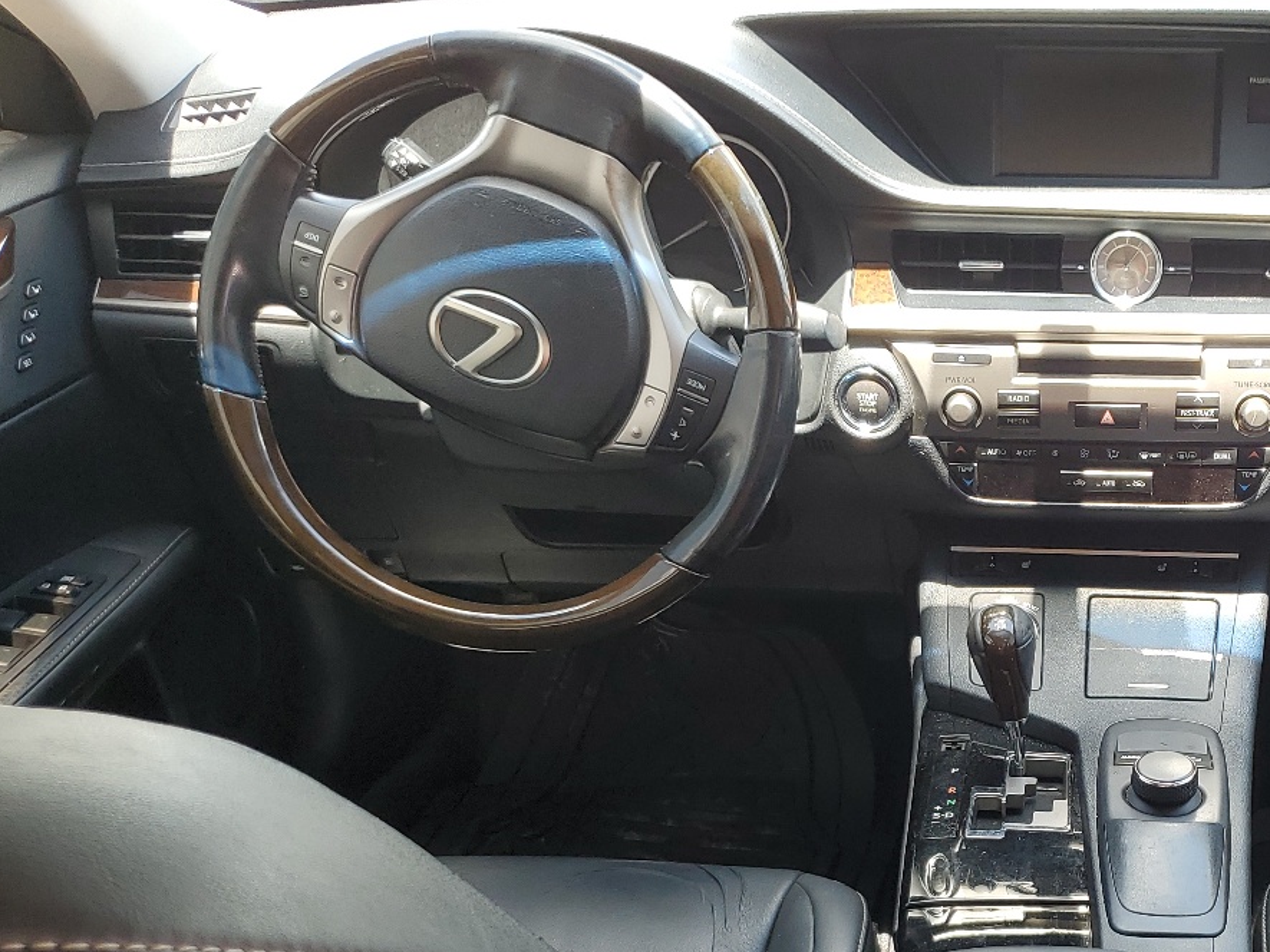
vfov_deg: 29.9
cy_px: 809
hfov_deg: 38.6
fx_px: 1725
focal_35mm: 47
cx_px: 1045
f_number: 1.5
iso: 50
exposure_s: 1/135
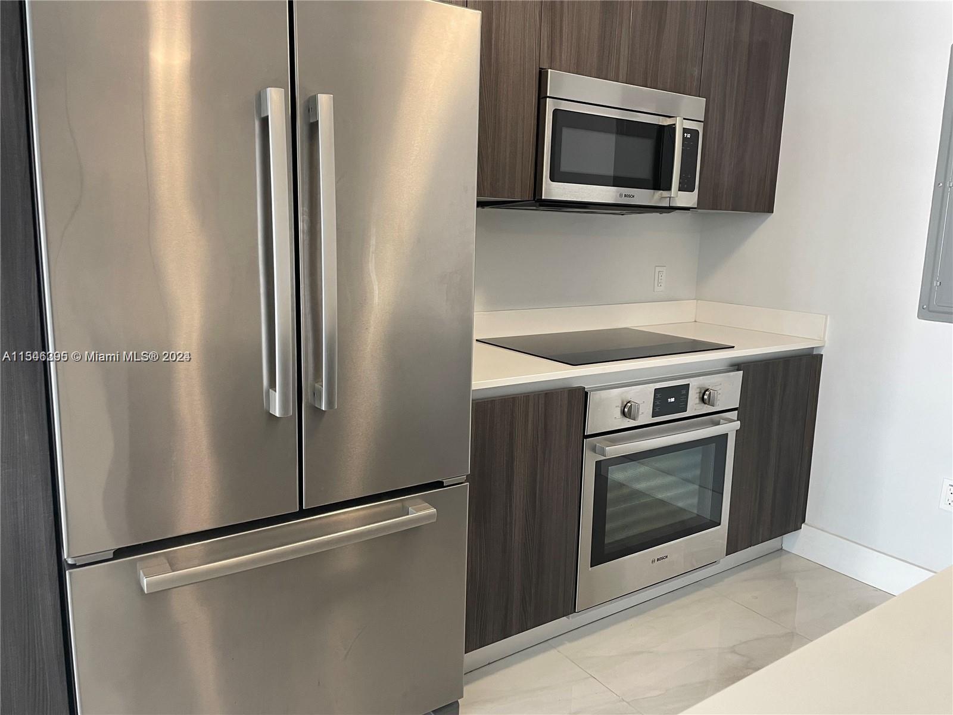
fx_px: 716
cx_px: 476
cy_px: 358
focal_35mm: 26
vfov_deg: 53.1
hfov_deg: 67.3
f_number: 1.6
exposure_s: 1/60
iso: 125
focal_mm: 4.2
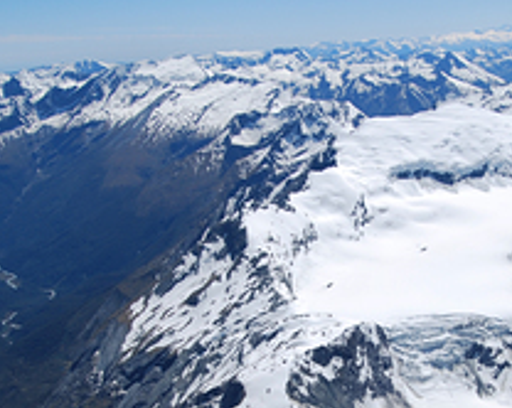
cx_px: 359
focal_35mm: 61
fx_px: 923
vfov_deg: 24.2
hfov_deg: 30.6
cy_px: 367
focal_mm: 18
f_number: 10
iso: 100
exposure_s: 1/320
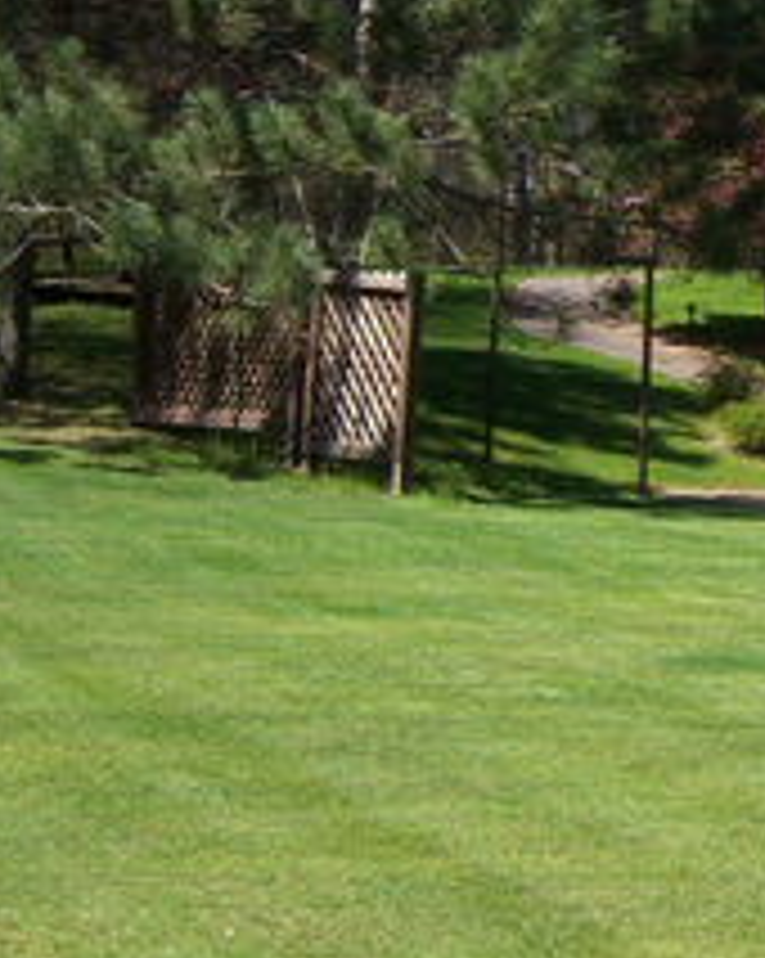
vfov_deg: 14.6
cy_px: 373
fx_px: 3741
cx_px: 1458
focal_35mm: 132
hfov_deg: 10.8
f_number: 4.8
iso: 80
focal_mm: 7.5
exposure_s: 1/320
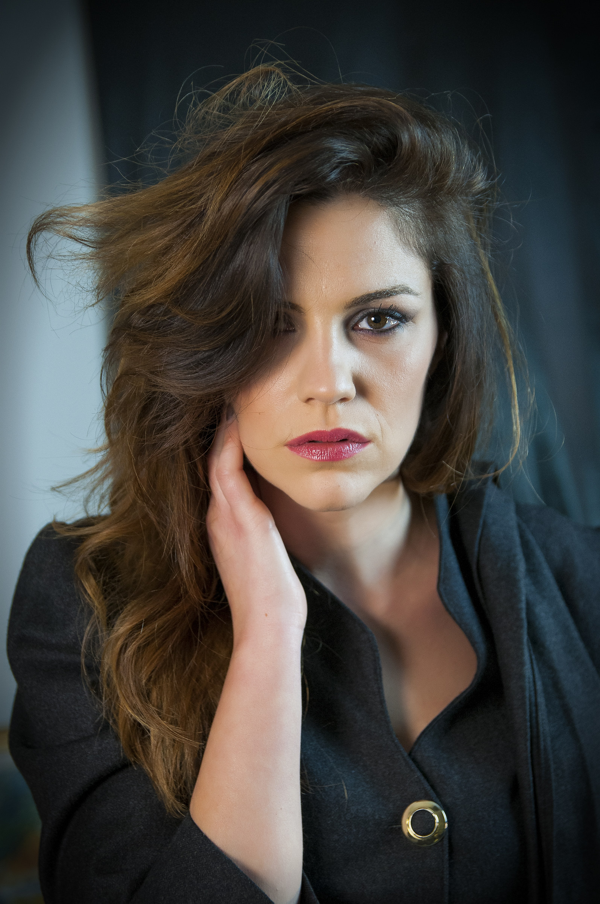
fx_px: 1654
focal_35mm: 66
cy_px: 452
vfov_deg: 30.5
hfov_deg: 20.6
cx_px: 300
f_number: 3.2
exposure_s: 1/50
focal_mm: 44
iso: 640
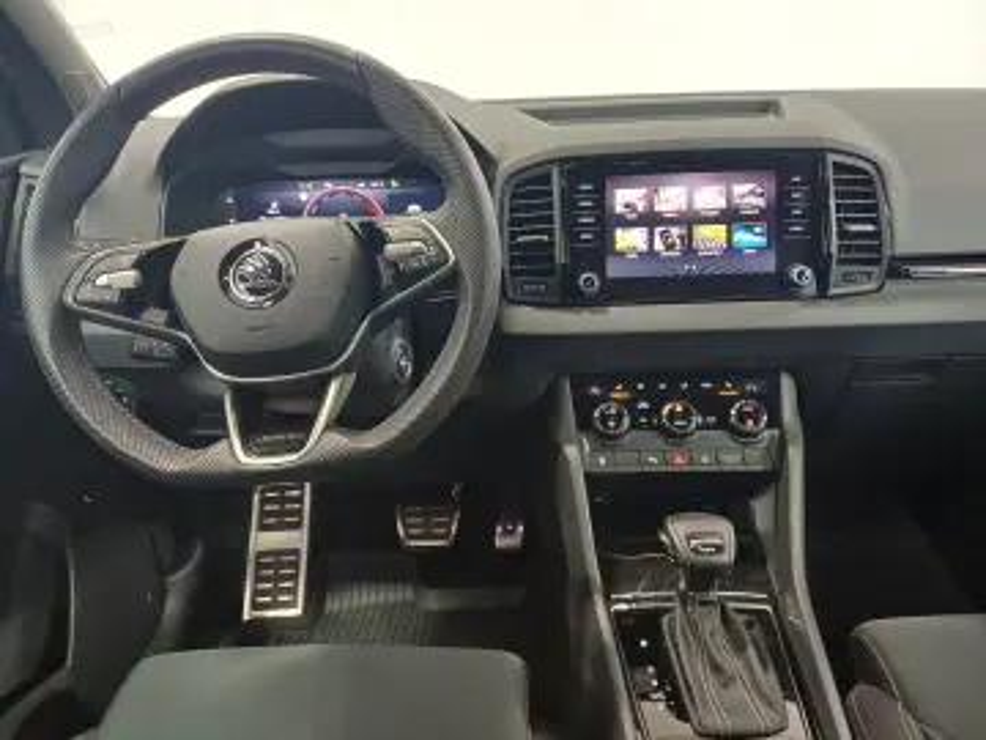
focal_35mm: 25
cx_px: 493
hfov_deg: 69.4
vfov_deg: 54.9
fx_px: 712
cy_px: 370
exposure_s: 1/33.3
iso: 320
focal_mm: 4.65
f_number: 1.8
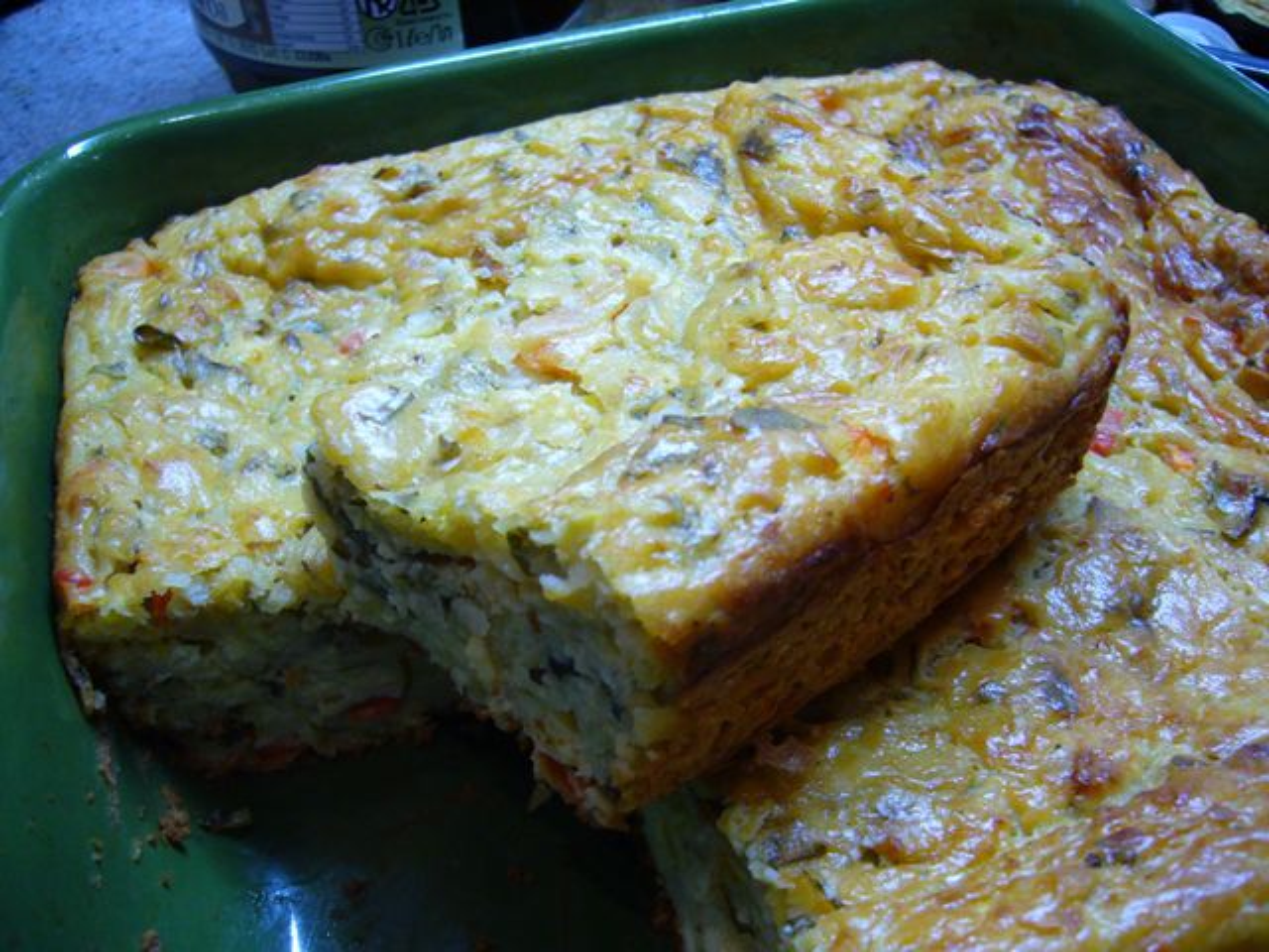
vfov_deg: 40.7
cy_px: 476
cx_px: 634
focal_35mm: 35
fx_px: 1283
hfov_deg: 52.6
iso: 125
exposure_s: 1/15
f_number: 2.8
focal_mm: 5.8
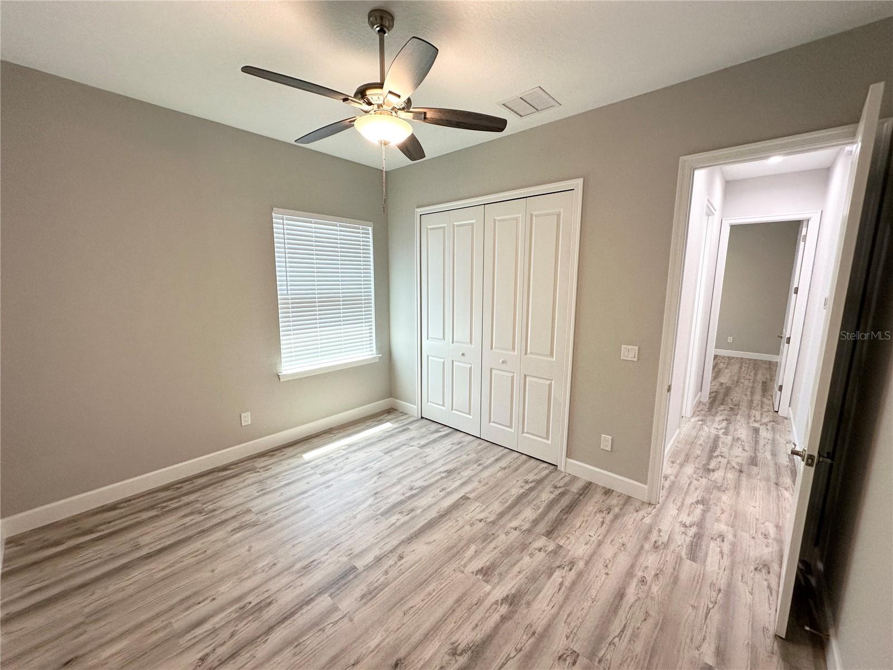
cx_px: 446
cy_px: 335
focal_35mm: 14
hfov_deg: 102.1
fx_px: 361
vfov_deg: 85.7
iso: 160
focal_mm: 2.22
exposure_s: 1/120
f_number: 2.2
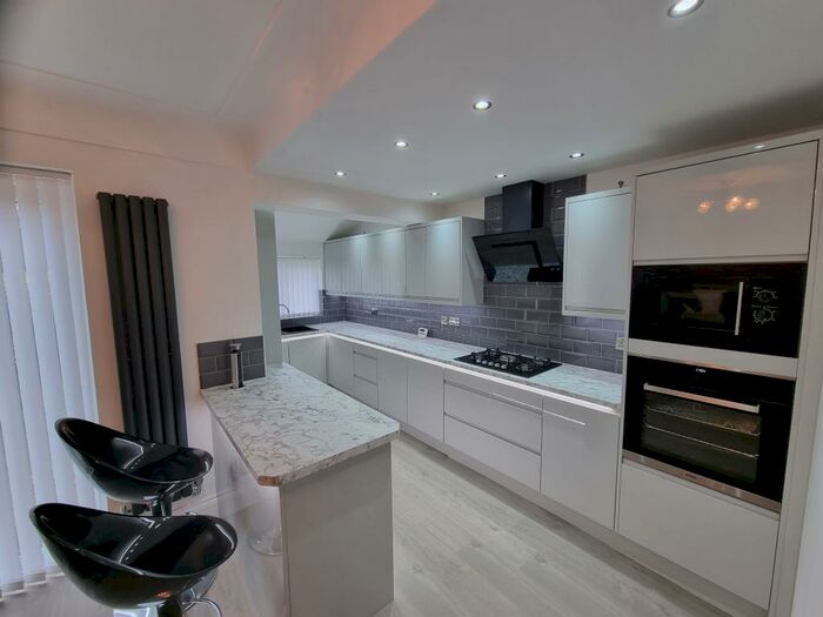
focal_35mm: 13
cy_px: 308
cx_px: 412
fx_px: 309
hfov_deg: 106.2
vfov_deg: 89.9
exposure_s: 1/50
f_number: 2.2
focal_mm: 2.2
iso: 64
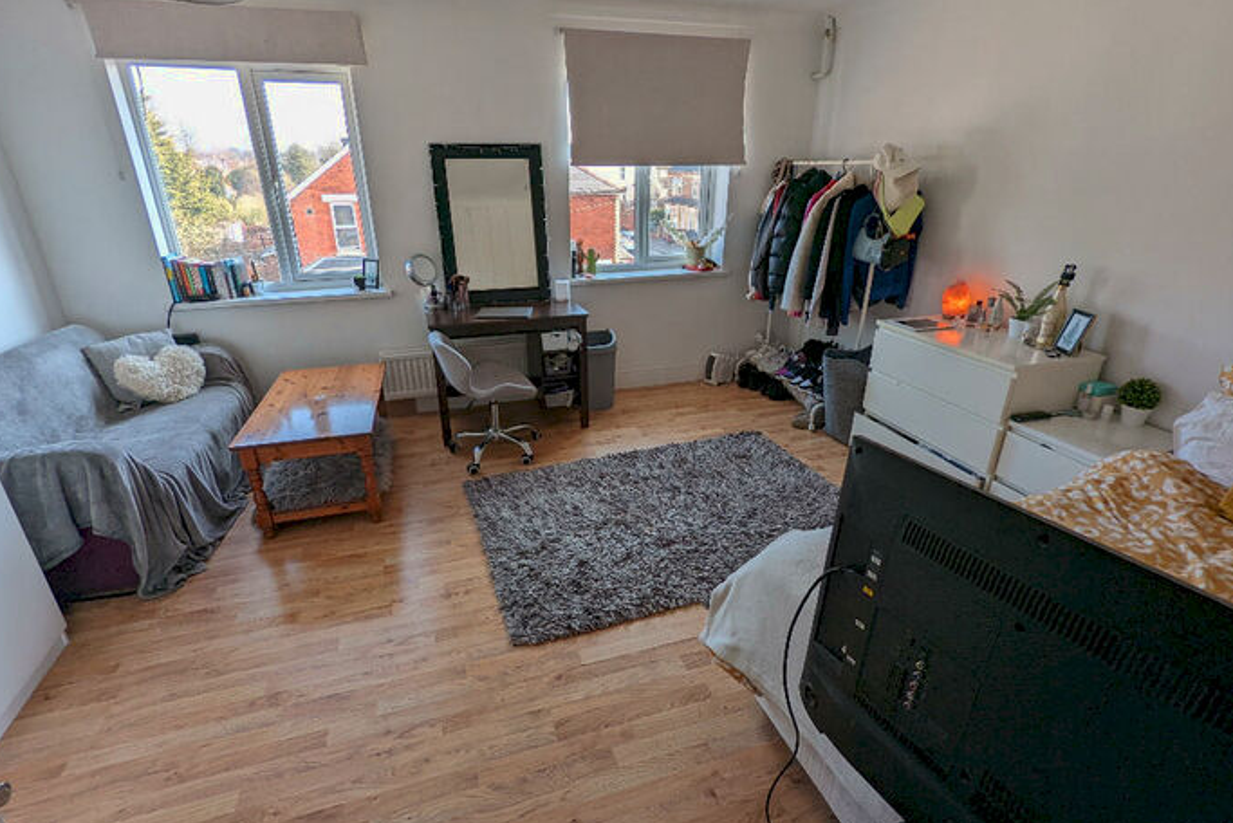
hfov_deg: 93.3
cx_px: 618
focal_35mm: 17
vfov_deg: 70.5
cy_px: 412
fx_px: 582
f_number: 2.2
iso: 53
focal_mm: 2.35
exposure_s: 1/150
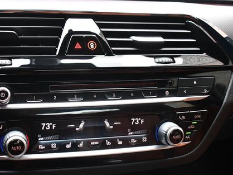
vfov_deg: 27.5
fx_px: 357
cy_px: 82
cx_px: 70
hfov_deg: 35.7
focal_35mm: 53
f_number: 4
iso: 1800
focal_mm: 24
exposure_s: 1/125
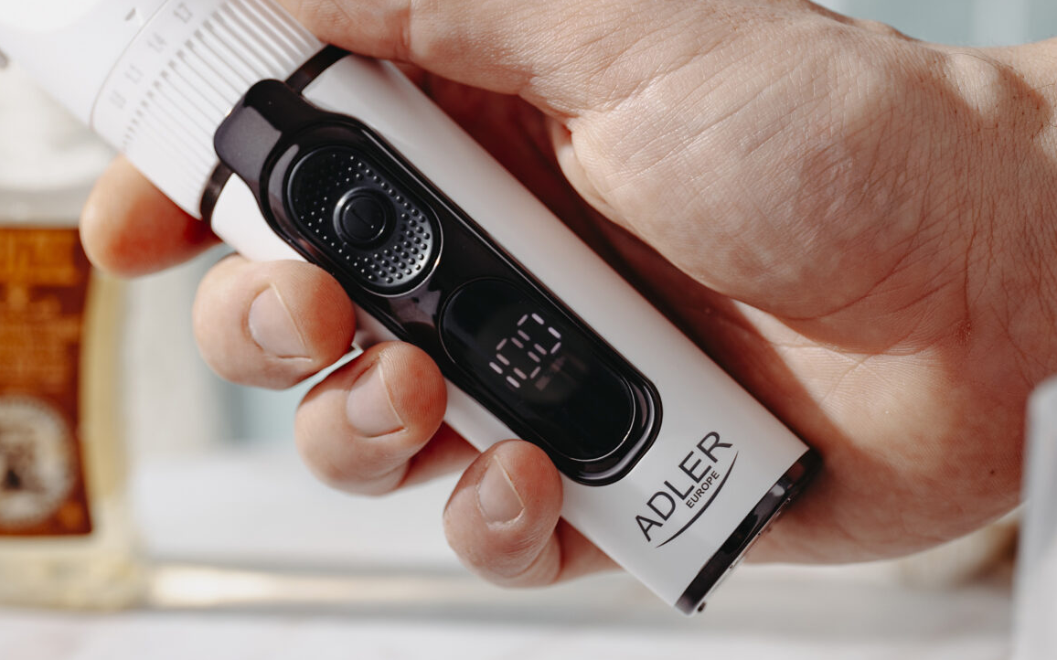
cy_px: 251
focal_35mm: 237
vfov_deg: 5.5
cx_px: 349
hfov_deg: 8.8
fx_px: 6826
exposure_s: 1/125
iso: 100
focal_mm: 105
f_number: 3.5
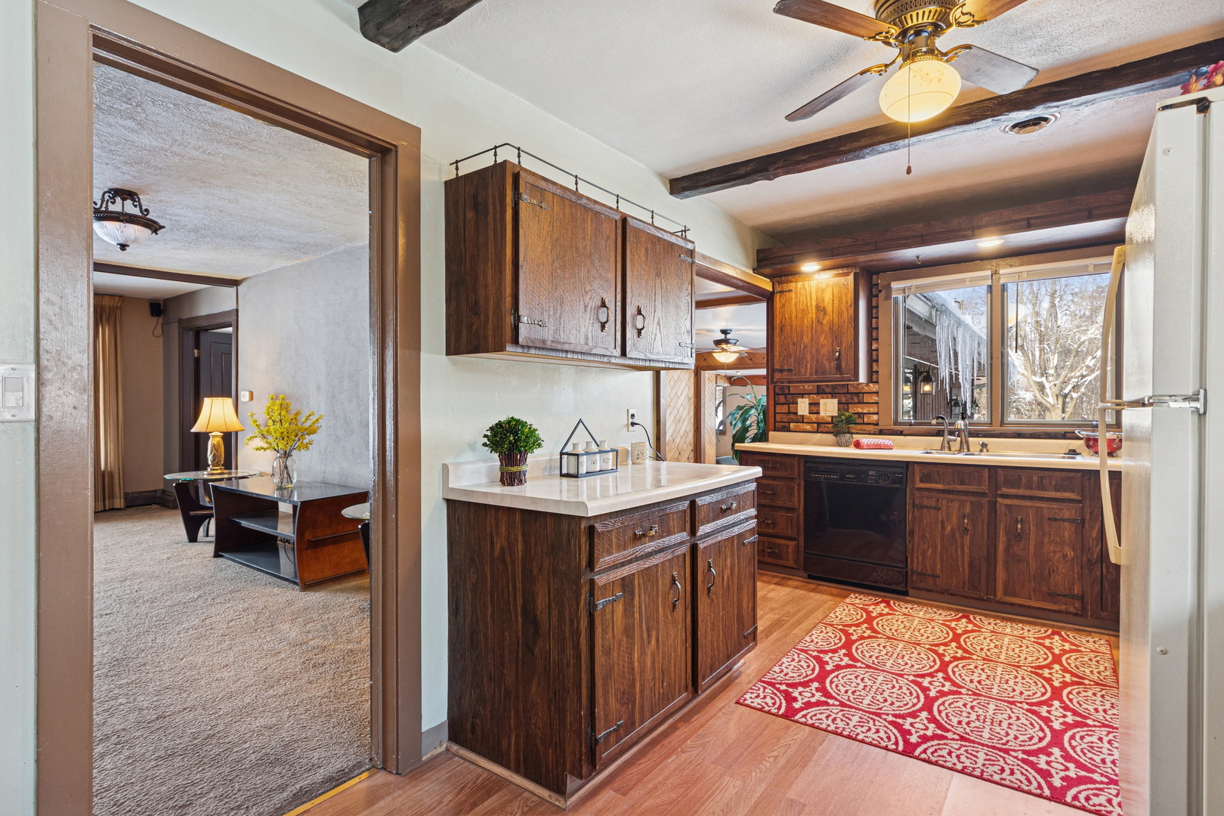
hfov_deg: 96.7
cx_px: 612
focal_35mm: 16
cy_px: 408
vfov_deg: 73.7
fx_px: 544
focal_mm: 11
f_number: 8
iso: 250
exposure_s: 1/8
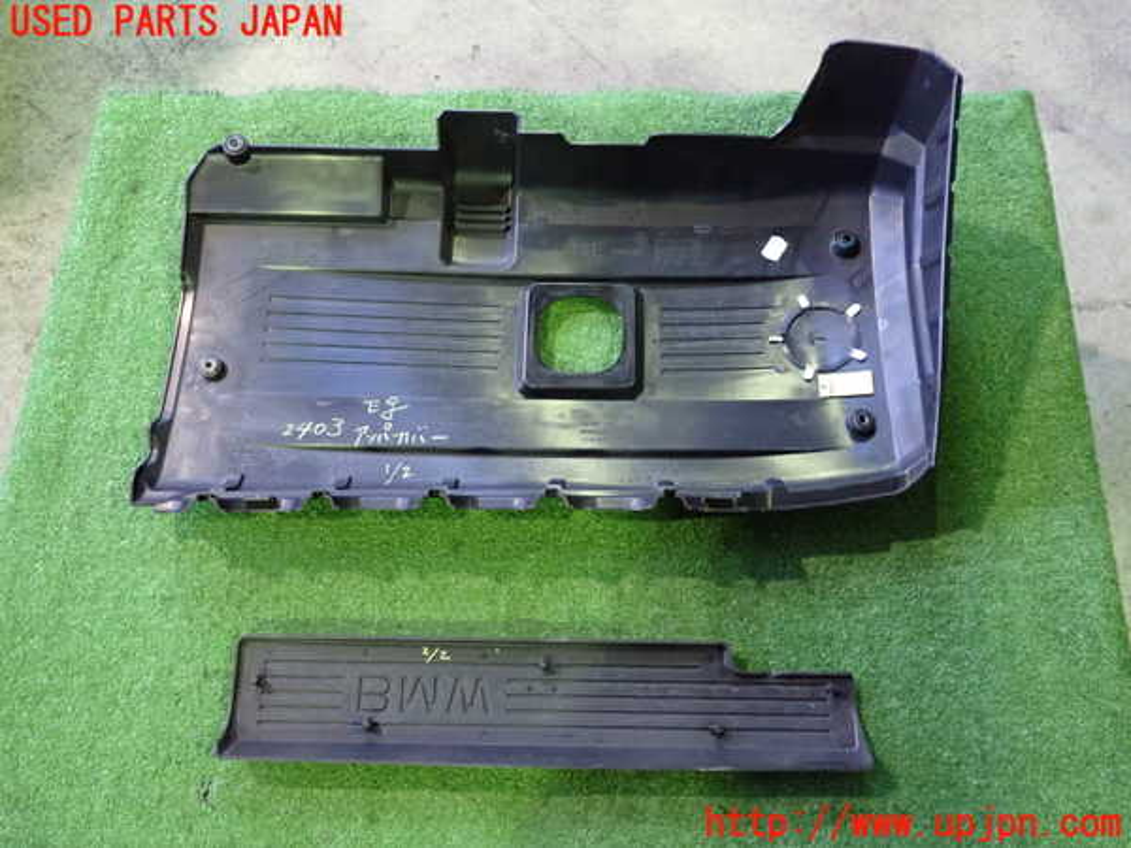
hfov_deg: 60.0
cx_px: 566
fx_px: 980
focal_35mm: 30
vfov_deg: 46.8
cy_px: 424
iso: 1000
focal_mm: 5.4
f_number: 2.3
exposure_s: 1/50
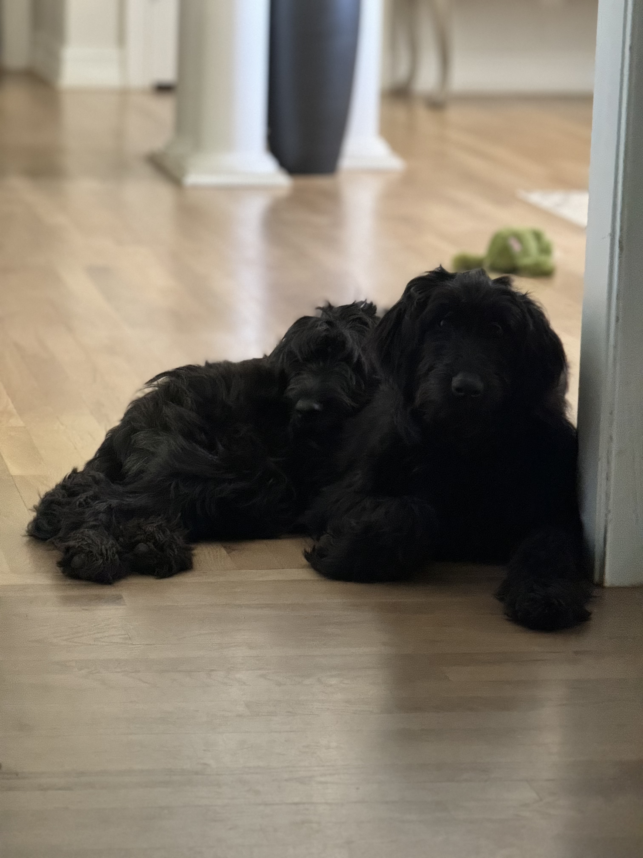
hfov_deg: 12.3
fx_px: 2972
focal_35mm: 120
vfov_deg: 16.4
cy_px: 429
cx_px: 322
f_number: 2.8
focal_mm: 15.66
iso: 1250
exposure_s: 1/40
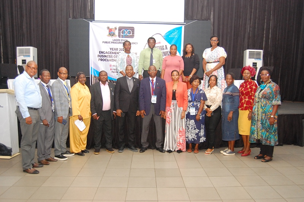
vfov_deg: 39.9
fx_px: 278
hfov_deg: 57.3
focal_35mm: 33
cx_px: 152
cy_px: 101
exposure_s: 1/250
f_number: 3.8
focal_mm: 22
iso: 1600
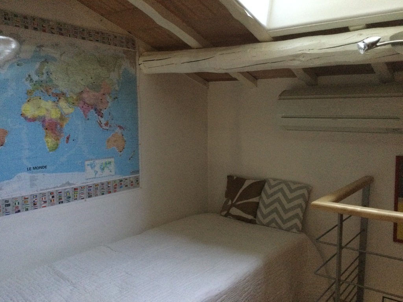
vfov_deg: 45.4
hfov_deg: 58.4
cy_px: 151
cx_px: 202
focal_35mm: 31
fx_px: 361
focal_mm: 3.3
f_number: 2.4
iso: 500
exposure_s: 1/17
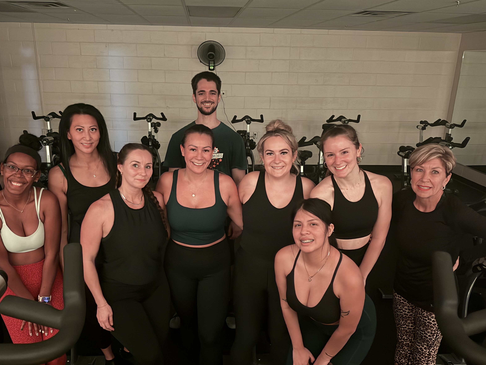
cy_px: 217
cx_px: 223
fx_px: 435
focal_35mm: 31
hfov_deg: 58.3
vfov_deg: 45.2
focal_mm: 6.76
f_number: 1.78
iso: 2000
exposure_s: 1/15
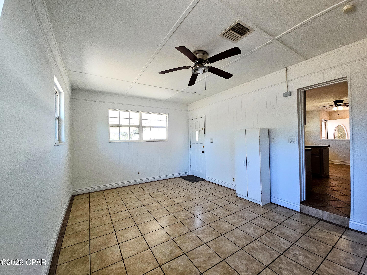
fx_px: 138
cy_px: 138
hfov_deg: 106.2
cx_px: 184
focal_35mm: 13
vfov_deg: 89.9
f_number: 2.2
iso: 50
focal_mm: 2.2
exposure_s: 1/59
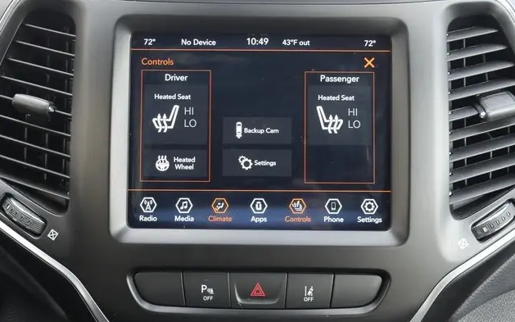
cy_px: 161
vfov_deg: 24.0
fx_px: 758
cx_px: 258
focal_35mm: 54
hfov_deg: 37.5
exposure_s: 1/60
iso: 640
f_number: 5.3
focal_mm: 25
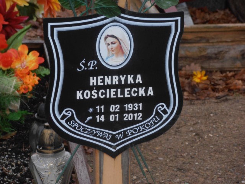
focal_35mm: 198
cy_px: 92
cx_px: 122
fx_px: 1401
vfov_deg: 7.5
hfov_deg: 10.0
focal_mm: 35.05
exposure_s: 1/125
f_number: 5.8
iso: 160
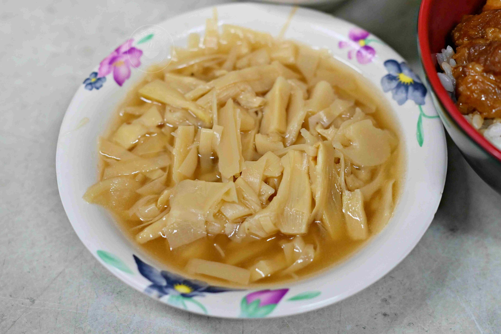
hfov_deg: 27.0
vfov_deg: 18.2
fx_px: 1044
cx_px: 250
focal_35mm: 75
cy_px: 167
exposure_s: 1/200
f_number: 3.2
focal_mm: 50
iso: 1000
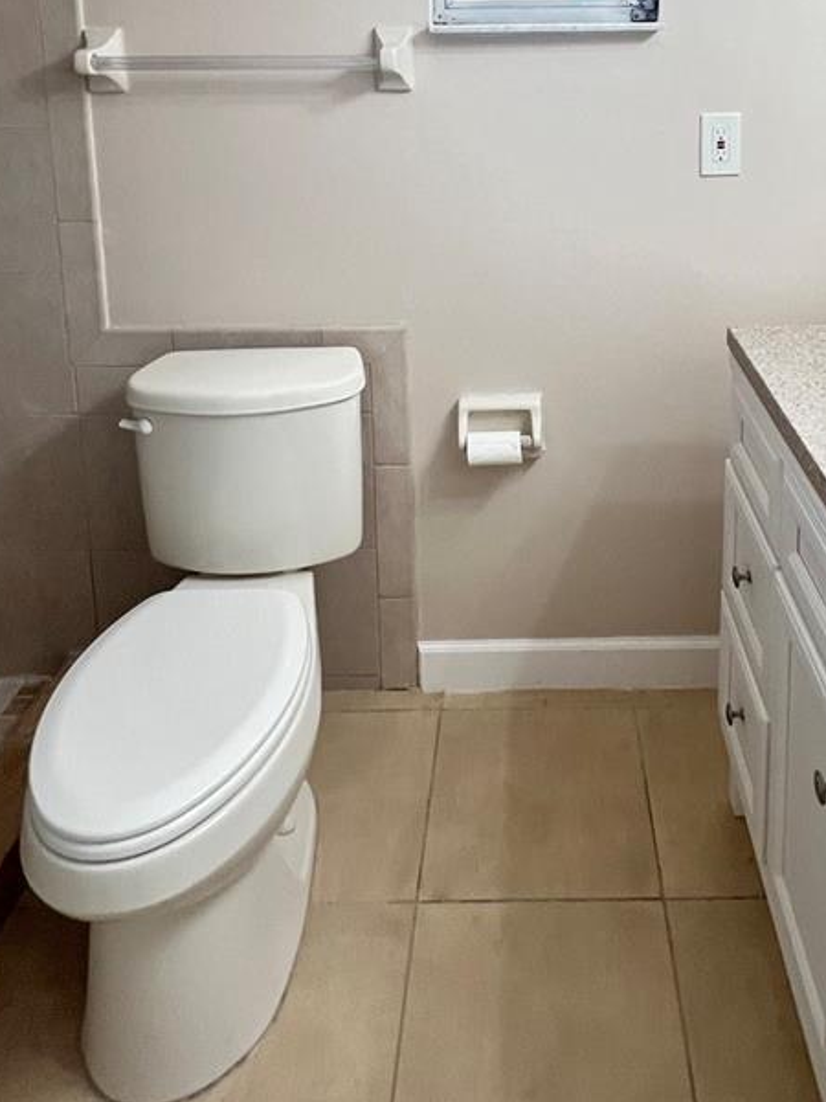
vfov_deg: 59.4
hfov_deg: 52.3
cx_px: 536
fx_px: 827
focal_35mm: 26
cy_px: 152
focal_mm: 1.57
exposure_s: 1/60
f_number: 1.8
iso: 200
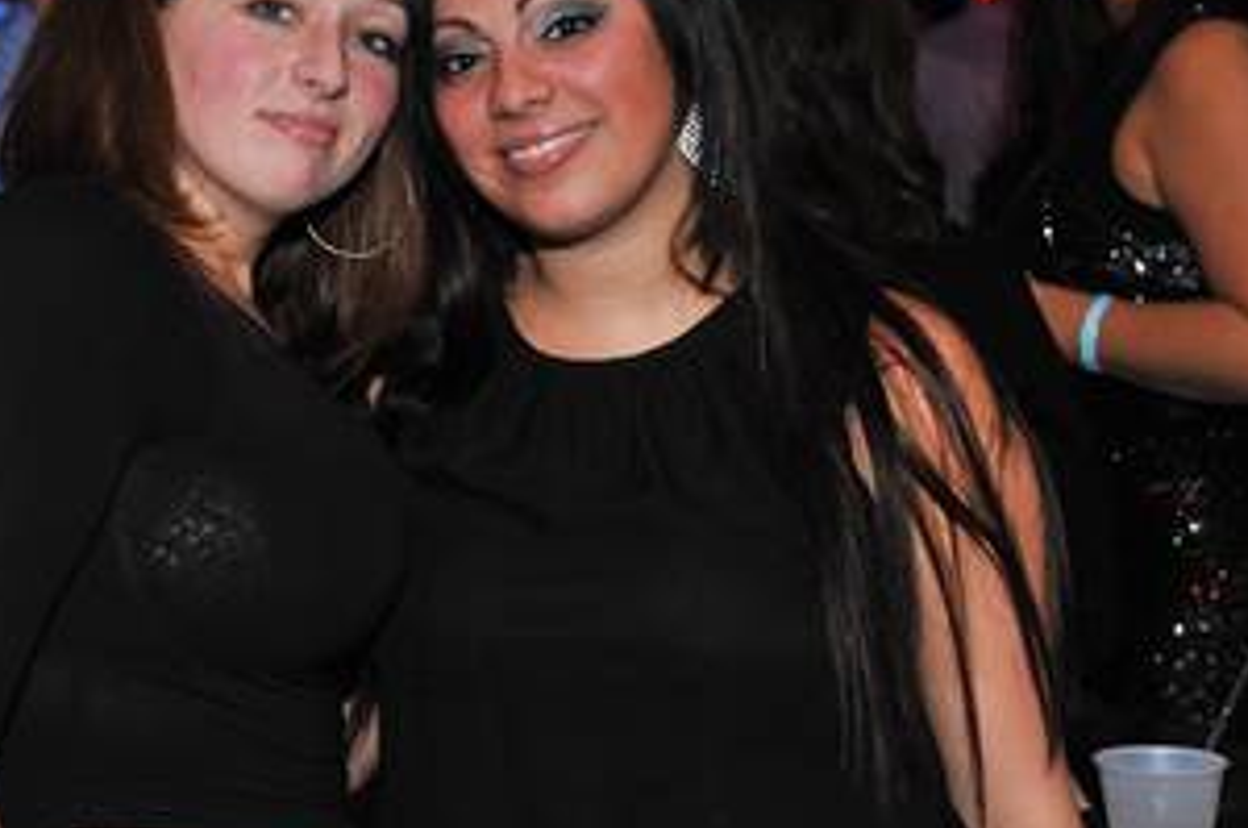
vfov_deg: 13.5
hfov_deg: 20.1
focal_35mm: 101
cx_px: 349
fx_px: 3496
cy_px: 300
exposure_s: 1/100
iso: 1600
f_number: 5
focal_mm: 55
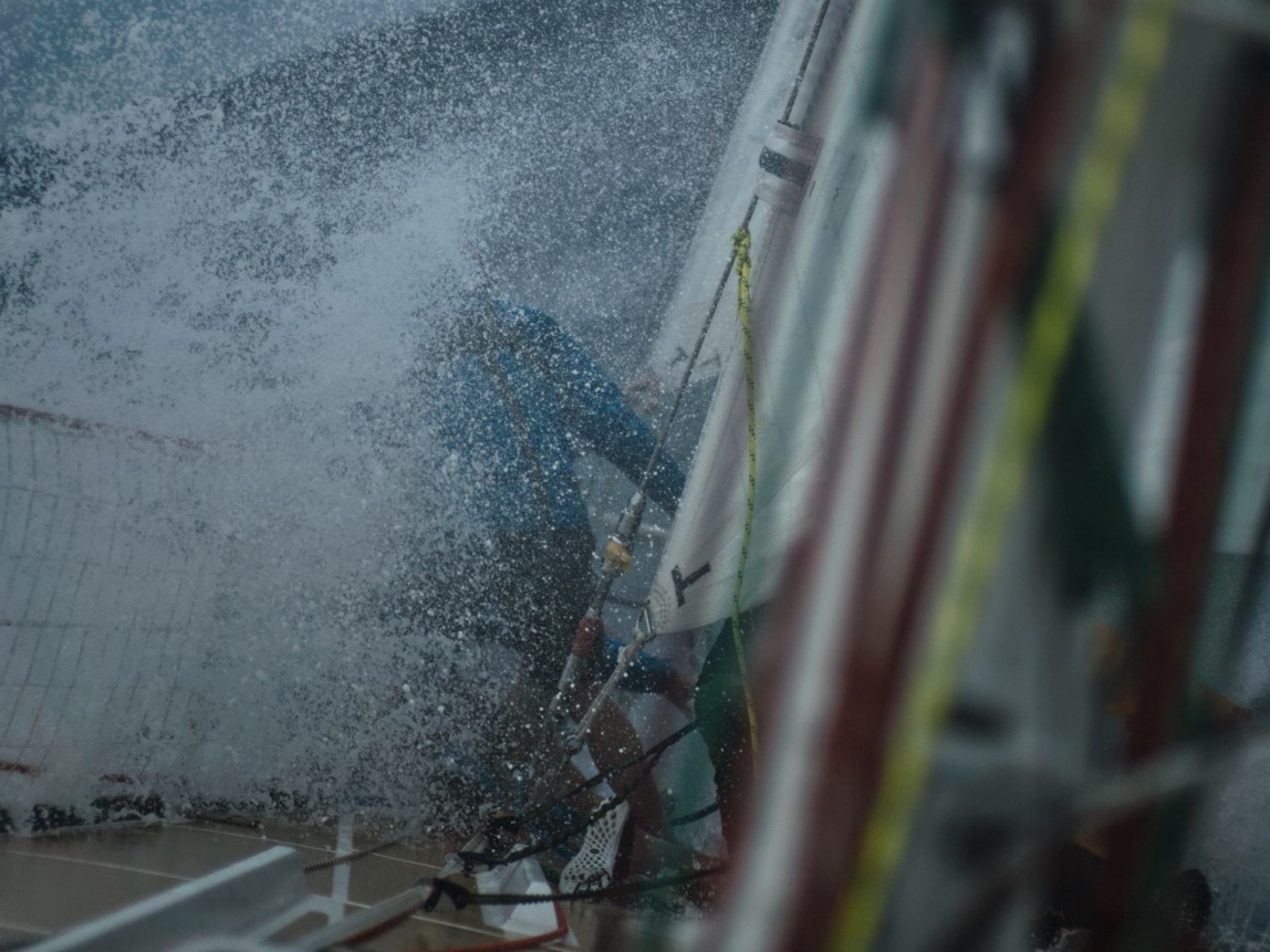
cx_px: 705
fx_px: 4219
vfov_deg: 12.9
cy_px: 359
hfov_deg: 17.1
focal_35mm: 115
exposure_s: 1/8000
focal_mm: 85
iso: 100
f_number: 1.4
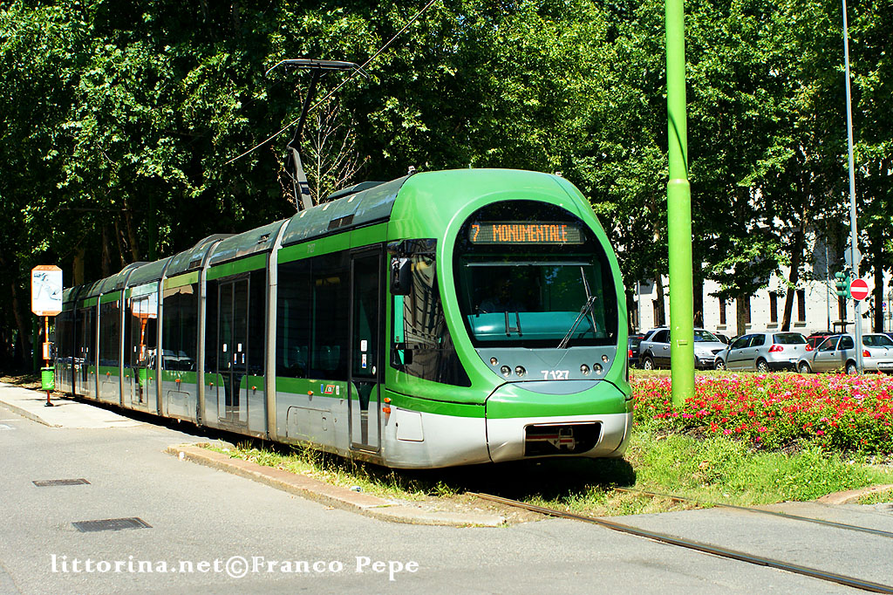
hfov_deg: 33.4
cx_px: 446
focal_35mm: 60
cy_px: 298
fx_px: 1488
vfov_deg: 22.6
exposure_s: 1/640
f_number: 4.5
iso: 200
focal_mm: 40
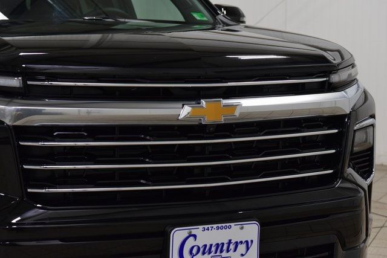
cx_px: 194
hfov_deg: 24.2
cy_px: 129
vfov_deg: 16.3
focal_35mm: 84
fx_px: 903
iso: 1600
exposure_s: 1/125
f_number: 5
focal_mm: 56
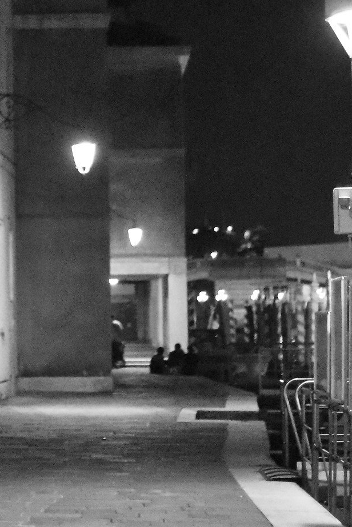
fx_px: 1905
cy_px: 93
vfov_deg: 15.6
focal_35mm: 130
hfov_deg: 10.4
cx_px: -70
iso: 12800
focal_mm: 50
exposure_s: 1/200
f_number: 1.8
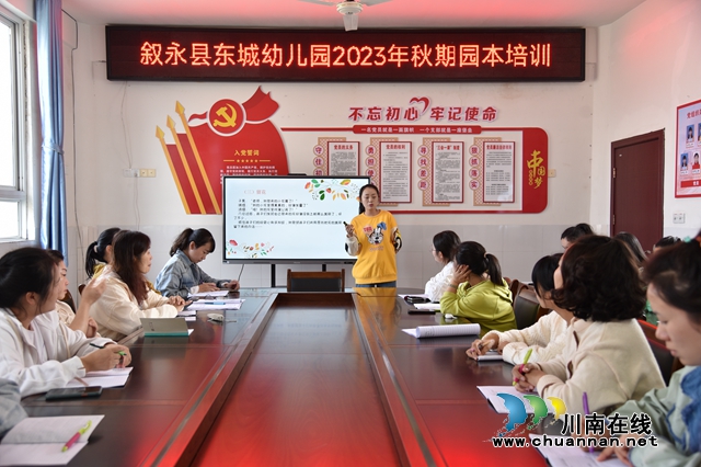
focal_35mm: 32
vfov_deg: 41.1
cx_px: 350
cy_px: 234
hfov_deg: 58.7
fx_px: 623
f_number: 4
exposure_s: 1/60
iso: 250
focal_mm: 32
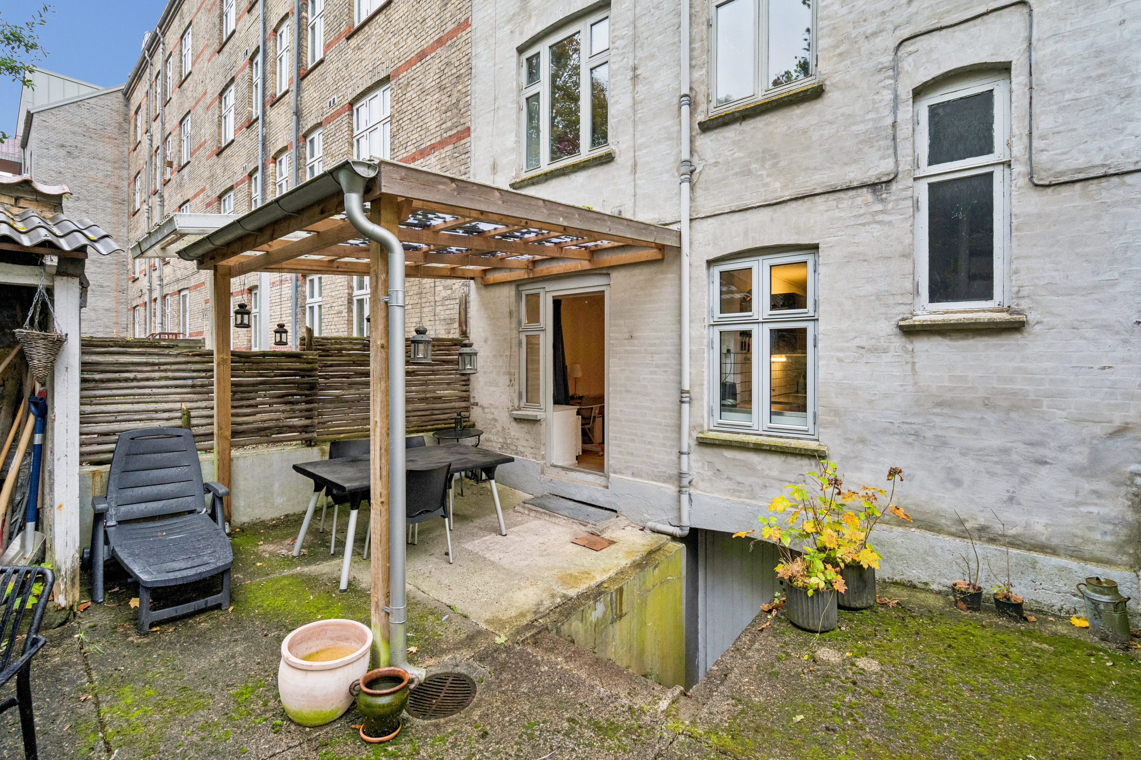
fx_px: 491
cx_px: 570
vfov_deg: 75.5
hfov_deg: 98.5
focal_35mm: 16
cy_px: 380
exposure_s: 1/200
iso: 1600
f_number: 6.3
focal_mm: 15.5
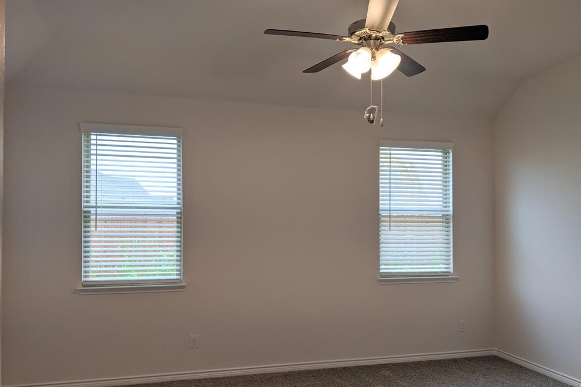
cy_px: 207
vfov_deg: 44.9
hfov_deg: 63.7
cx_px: 288
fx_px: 468
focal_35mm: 29
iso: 56
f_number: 1.8
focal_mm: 4.44
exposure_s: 1/183
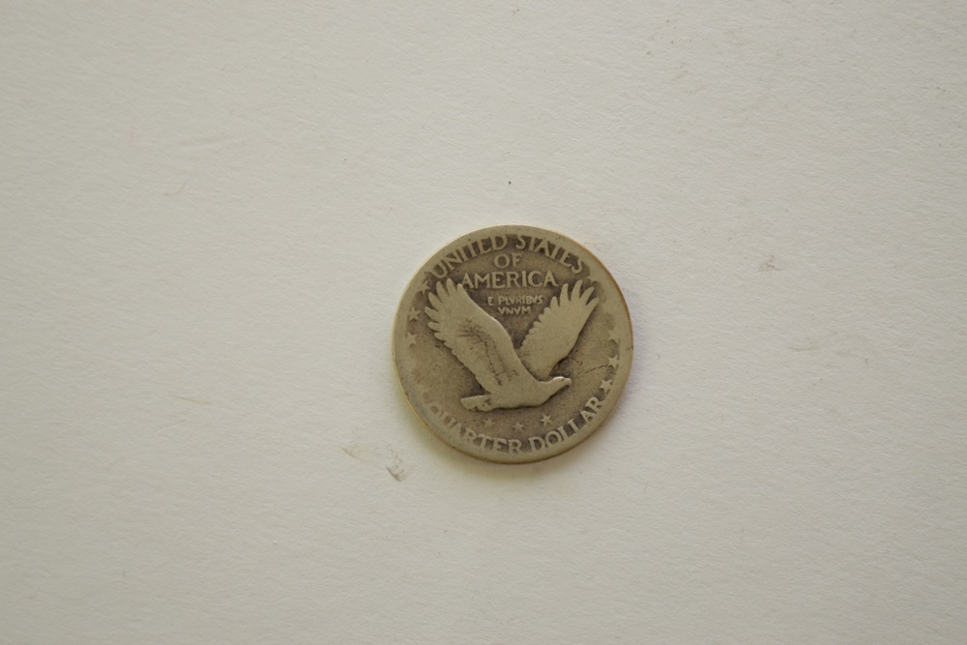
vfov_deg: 16.6
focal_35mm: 82
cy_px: 322
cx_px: 484
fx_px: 2216
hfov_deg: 24.6
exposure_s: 1/125
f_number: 5.6
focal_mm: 55
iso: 450
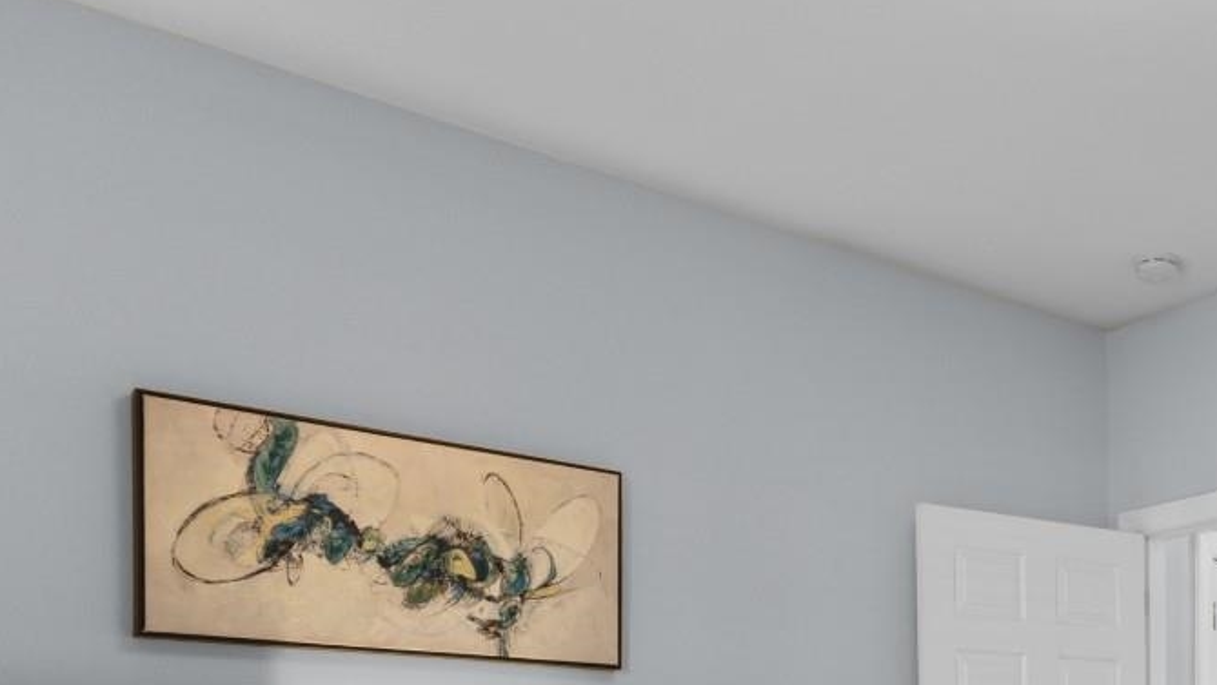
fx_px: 1226
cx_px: 1117
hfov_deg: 47.0
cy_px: 740
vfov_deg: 28.5
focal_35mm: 38
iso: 100
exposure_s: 1/6
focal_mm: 10
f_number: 4.5
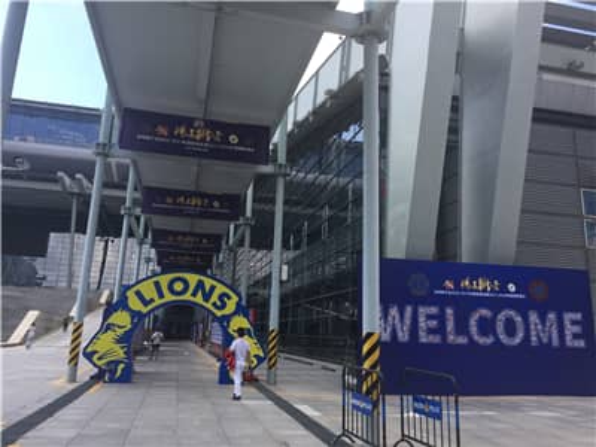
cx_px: 298
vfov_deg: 48.2
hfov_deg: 61.7
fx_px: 499
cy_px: 224
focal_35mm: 29
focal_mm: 4.15
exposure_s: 1/573
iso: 32
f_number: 2.2
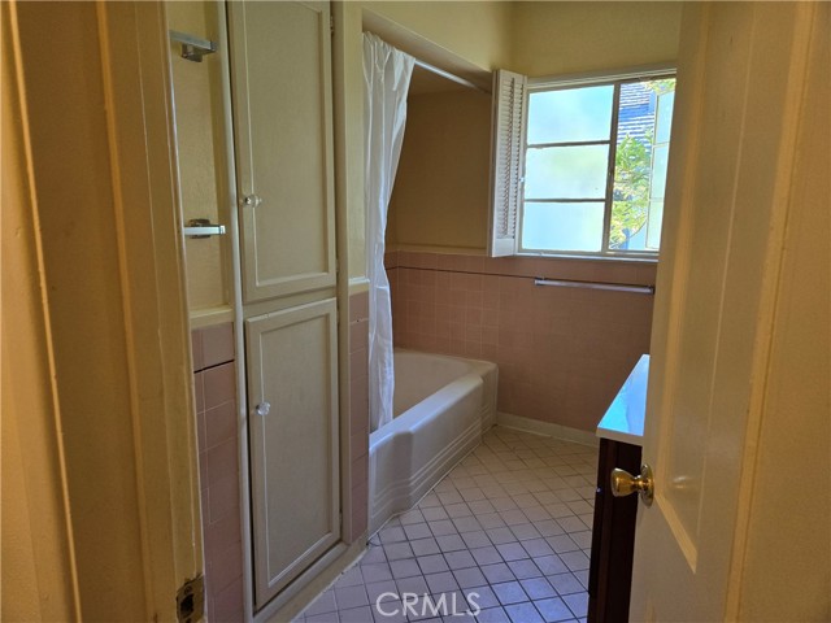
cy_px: 312
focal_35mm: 23
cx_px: 416
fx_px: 552
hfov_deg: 73.9
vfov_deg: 58.9
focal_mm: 5.4
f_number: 1.8
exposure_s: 1/120
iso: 125
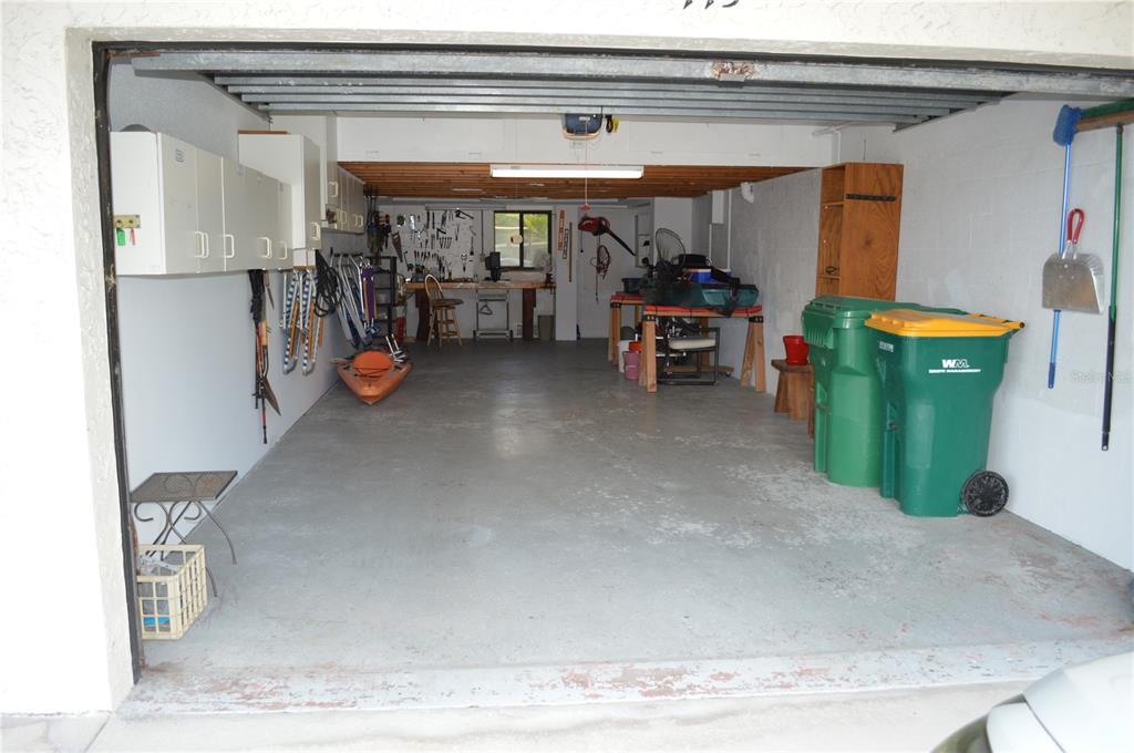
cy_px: 376
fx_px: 849
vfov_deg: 47.8
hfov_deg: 67.4
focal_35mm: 27
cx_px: 567
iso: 360
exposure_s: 1/125
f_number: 4
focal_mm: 18
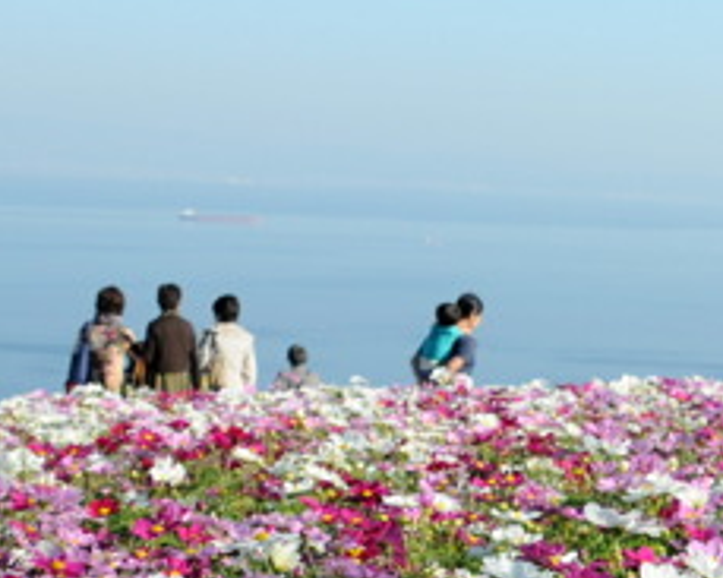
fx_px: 2417
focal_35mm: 113
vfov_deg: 13.5
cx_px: 755
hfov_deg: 16.6
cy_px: 537
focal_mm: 18
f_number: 8
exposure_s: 1/350
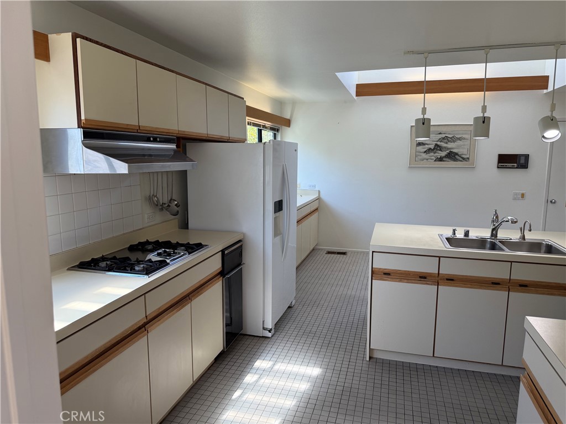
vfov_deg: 56.8
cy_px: 212
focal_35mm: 24
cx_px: 283
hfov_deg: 71.6
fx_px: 392
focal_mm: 6.76
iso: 100
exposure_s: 1/197
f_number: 1.78
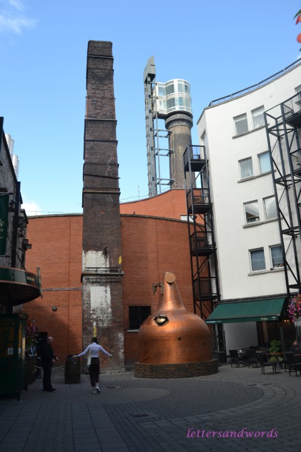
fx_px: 376
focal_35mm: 30
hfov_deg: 43.6
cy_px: 226
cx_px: 150
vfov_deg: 61.9
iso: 100
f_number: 5.6
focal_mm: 20
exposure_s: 1/200
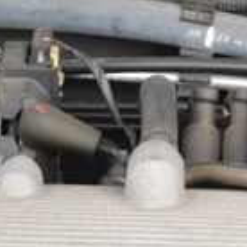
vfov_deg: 6.5
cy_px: 309
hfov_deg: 6.4
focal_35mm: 268
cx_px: 401
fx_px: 2164
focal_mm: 29
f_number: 5.6
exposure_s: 1/125
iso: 360
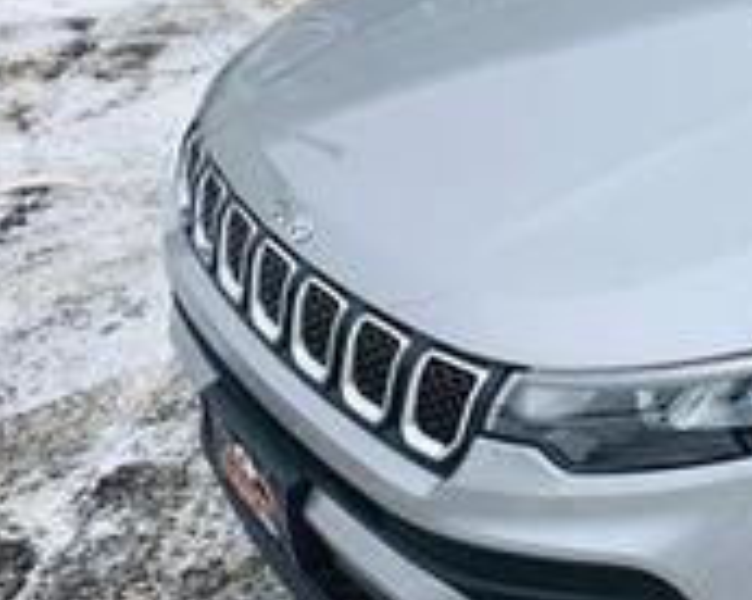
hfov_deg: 23.5
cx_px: 904
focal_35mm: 74
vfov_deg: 20.2
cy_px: 35
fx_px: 1645
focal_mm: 4.25
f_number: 1.8
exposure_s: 1/461
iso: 25
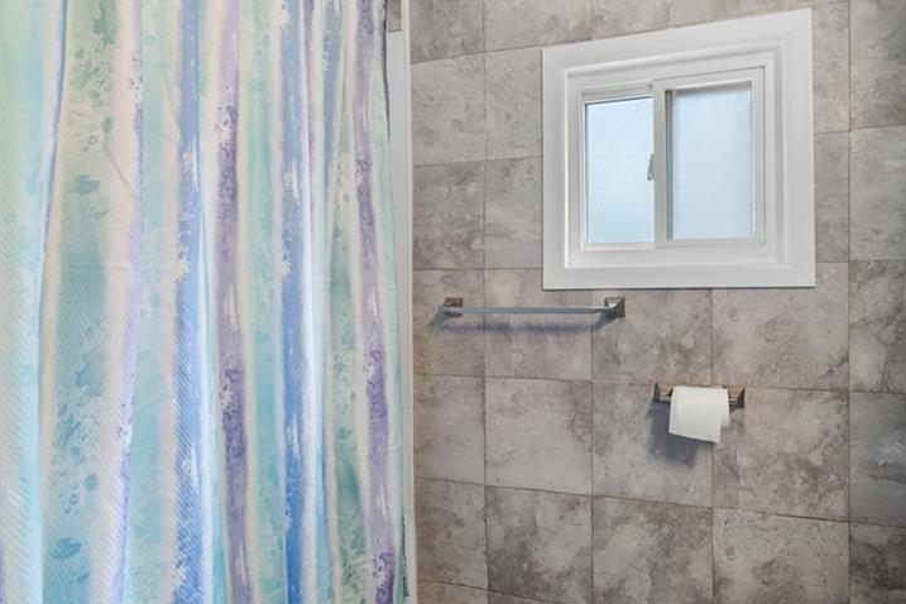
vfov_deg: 61.9
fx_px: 503
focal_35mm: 20
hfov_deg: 82.9
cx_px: 545
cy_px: 290
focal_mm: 14
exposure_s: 1/3
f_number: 8
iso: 400
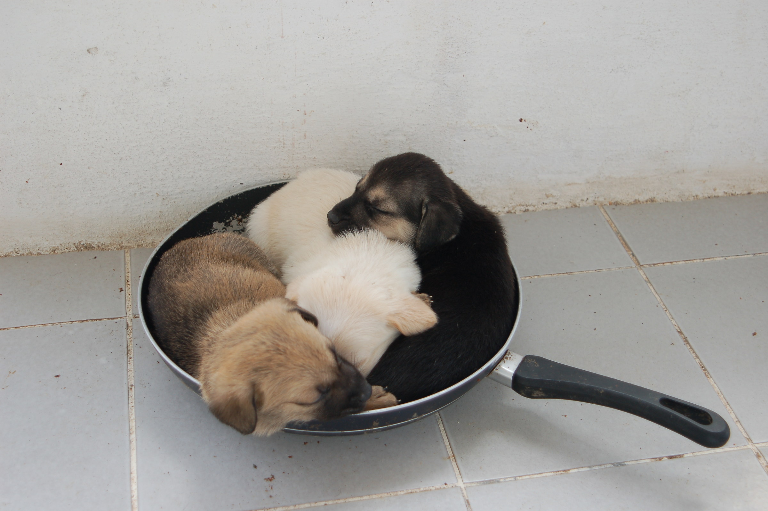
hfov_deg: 38.9
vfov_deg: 26.4
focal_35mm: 51
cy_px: 256
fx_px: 1087
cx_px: 384
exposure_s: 1/200
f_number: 4
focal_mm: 34
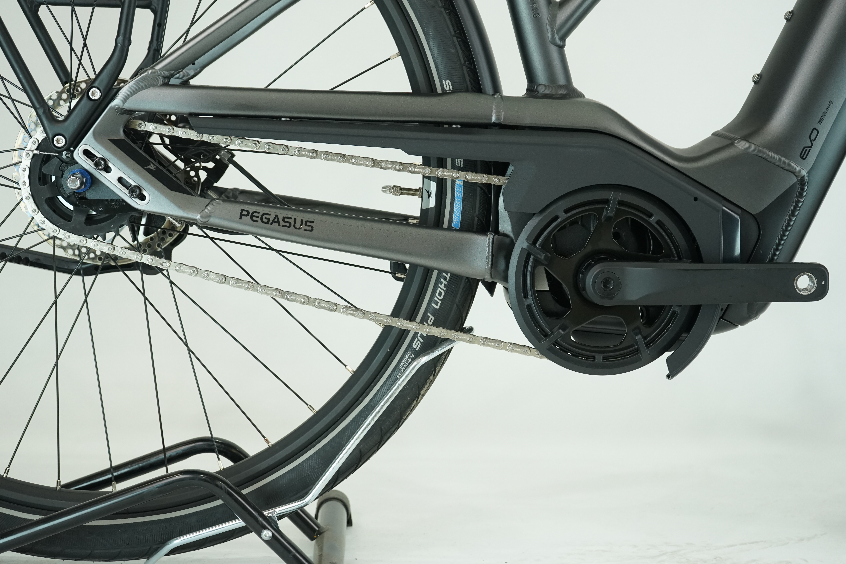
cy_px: 282
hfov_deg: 33.4
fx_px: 1410
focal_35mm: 60
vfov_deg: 22.6
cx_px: 423
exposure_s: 1/200
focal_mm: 60
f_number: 6.3
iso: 1600
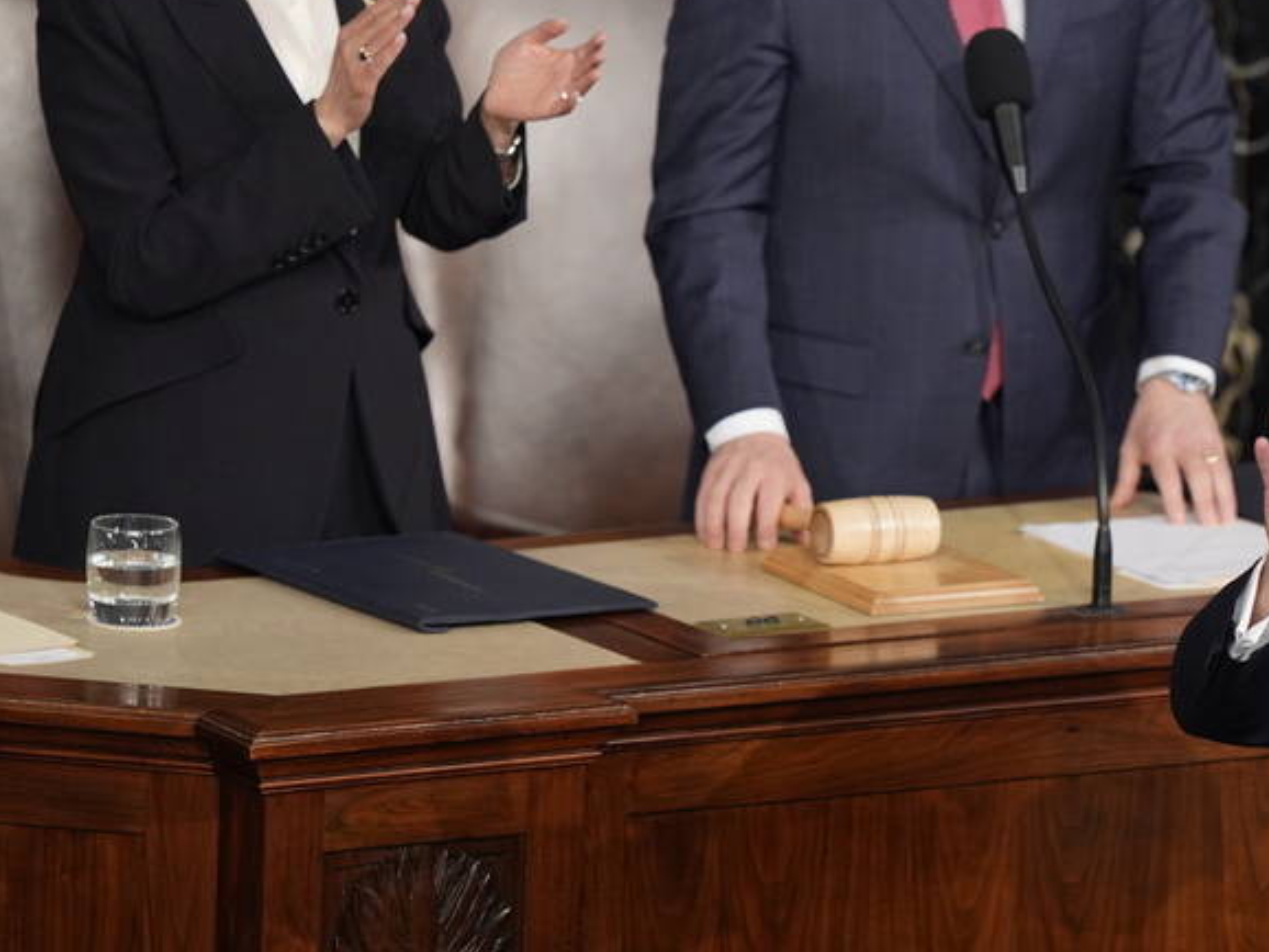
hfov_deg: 2.9
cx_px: 869
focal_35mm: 681
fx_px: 24975
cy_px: 315
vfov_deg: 2.2
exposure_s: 1/640
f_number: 2.8
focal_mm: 400
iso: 2000
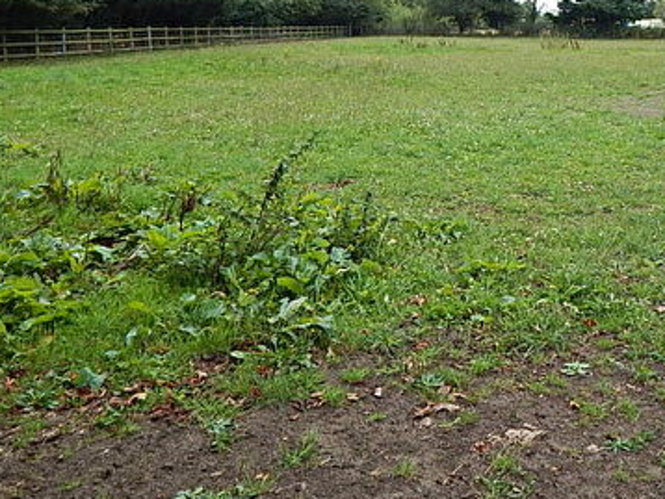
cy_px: 118
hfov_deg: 42.3
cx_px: 507
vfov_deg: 32.9
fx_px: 827
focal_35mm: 43
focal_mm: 4
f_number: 3
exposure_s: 1/250
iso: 125
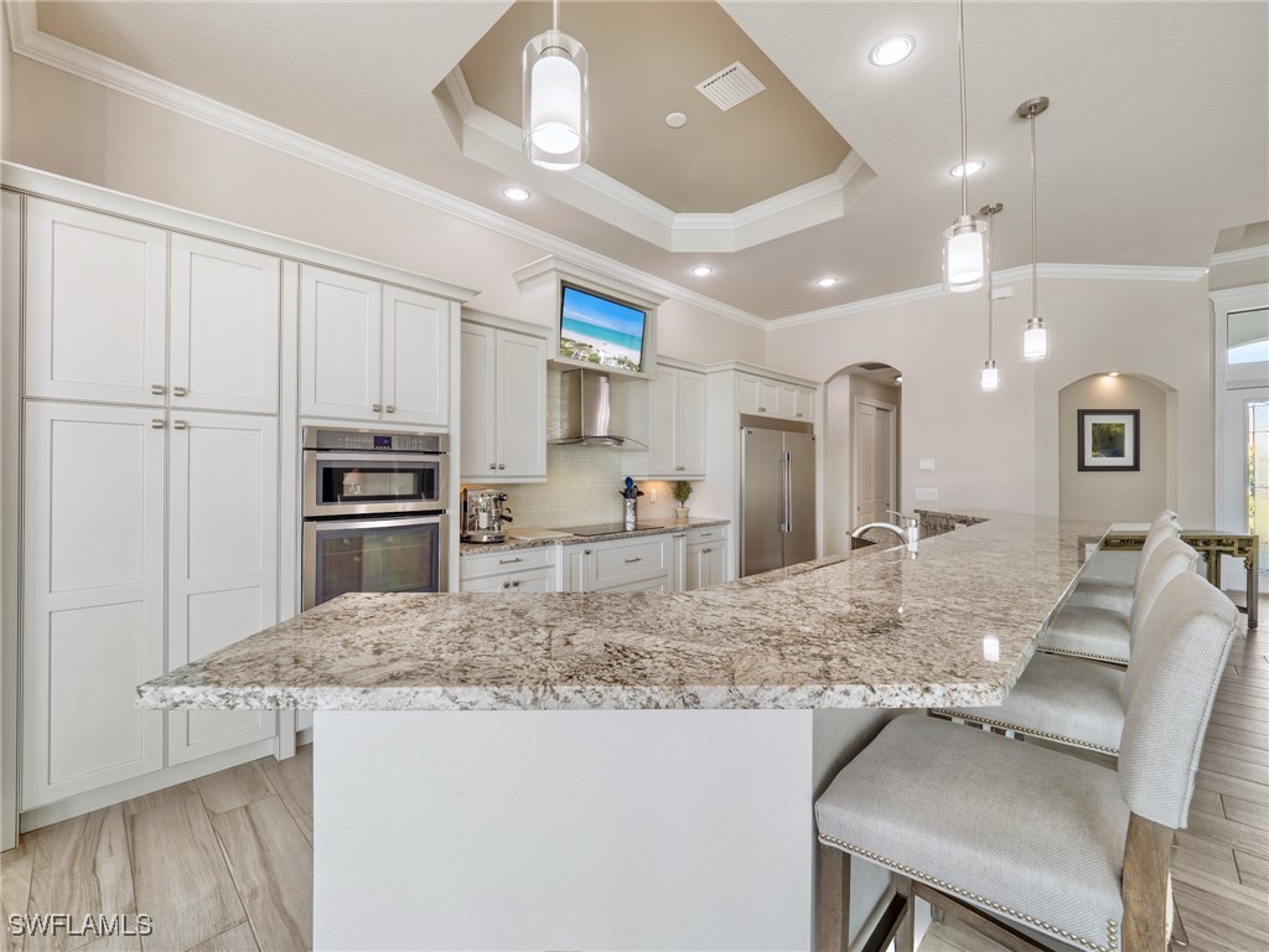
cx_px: 634
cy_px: 476
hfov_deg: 102.1
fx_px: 513
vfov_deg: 85.7
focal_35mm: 14
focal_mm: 7
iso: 200
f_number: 7.1
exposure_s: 1/13
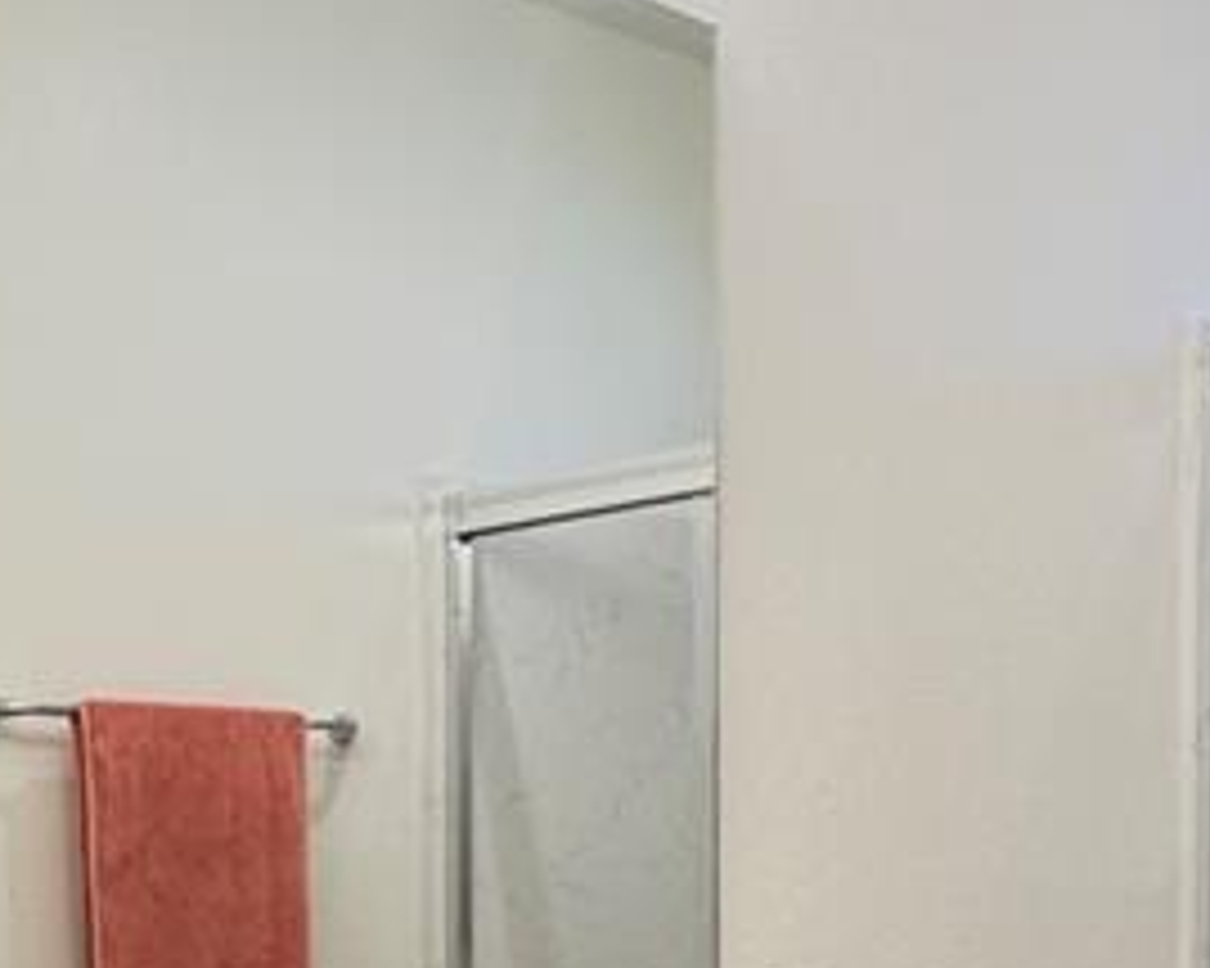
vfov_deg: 23.9
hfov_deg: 30.7
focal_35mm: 61
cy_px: 959
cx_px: 810
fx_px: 2184
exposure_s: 1/120
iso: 250
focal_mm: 2.22
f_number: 2.2
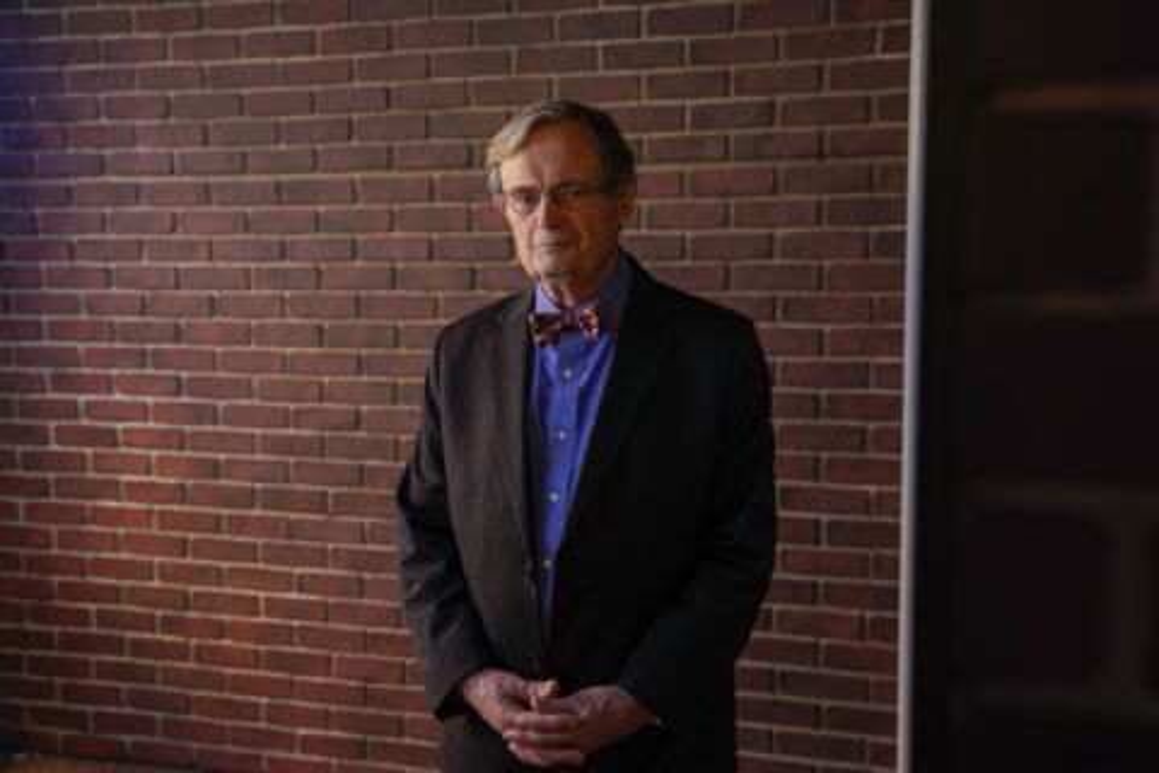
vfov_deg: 32.6
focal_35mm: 41
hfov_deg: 47.4
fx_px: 1320
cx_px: 580
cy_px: 386
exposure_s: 1/125
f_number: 3.2
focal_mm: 41
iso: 5000
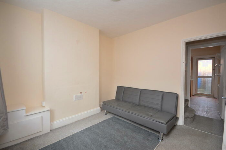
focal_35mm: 15
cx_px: 113
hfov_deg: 100.4
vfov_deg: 77.3
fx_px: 94
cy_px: 75
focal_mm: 10
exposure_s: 1/80
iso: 400
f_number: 4.5
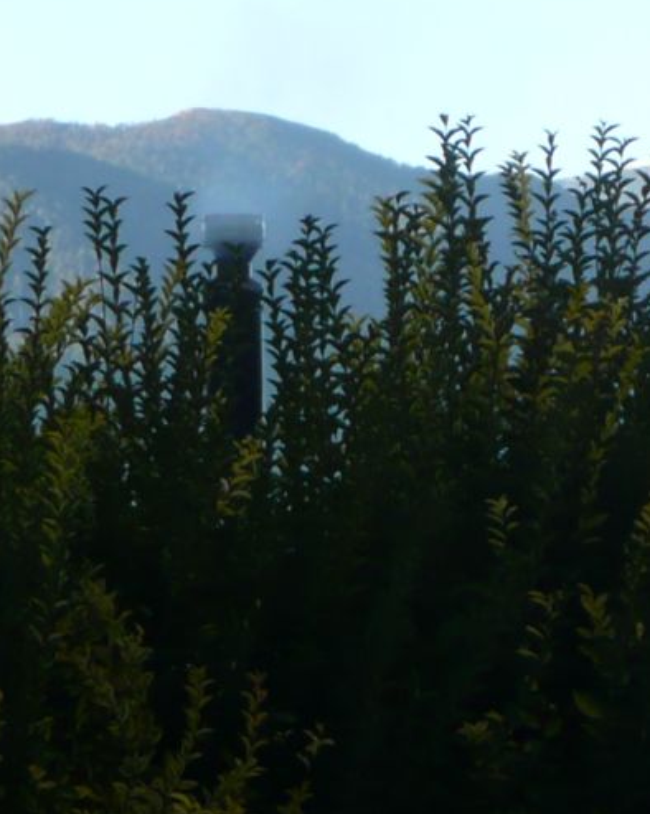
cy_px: 292
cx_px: 699
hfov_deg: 4.4
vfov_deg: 5.5
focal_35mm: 350
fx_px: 8422
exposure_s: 1/100
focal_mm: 15.7
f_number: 4.7
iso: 100
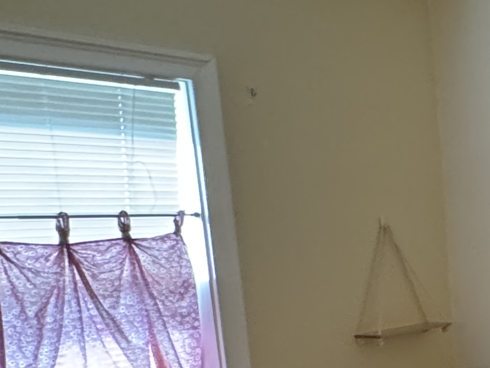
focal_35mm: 65
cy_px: 411
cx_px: 887
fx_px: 920
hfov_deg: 20.6
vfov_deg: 21.4
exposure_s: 1/60
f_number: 2.2
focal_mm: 2.22
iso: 500
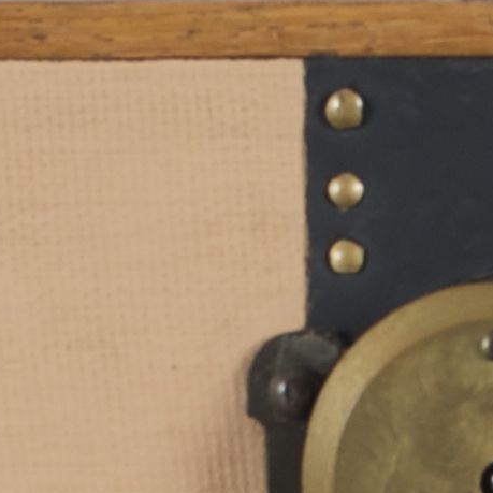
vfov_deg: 3.7
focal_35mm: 479
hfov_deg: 3.7
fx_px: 7711
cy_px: 548
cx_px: 501
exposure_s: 1/125
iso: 100
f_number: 6.3
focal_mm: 35
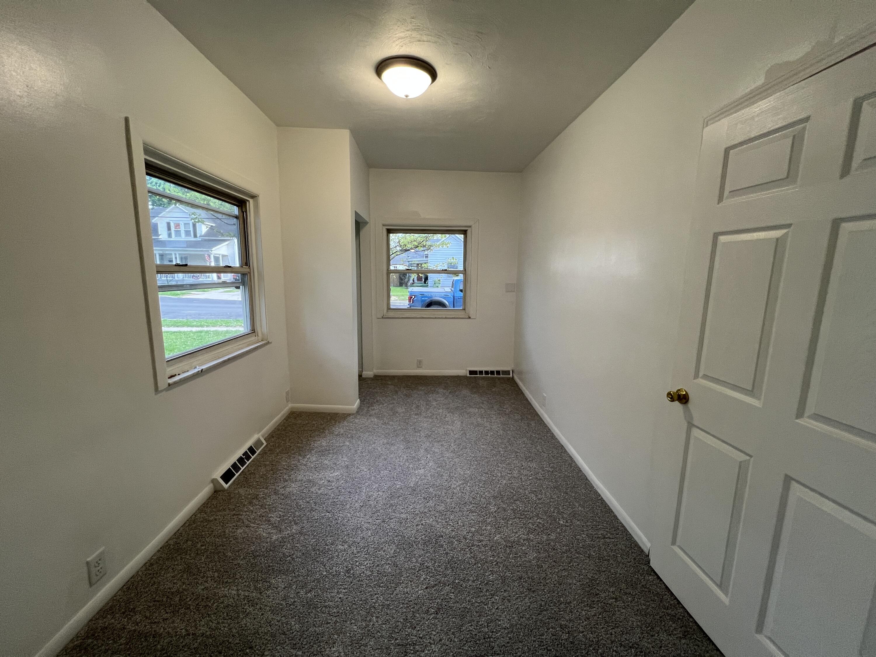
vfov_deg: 89.9
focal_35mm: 13
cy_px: 328
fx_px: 329
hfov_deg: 106.2
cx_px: 438
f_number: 1.8
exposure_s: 1/120
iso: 160
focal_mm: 1.57
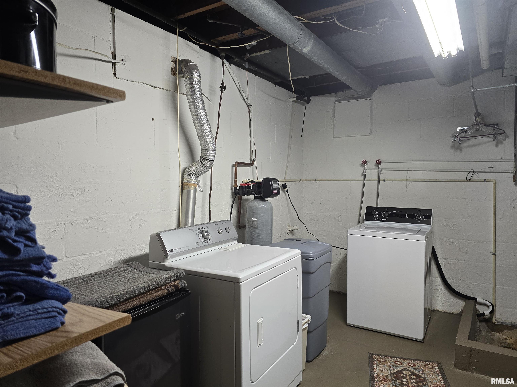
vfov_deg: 58.9
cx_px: 258
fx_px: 344
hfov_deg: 73.9
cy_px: 194
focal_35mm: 23
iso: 200
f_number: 1.7
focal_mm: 6.3
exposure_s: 1/120
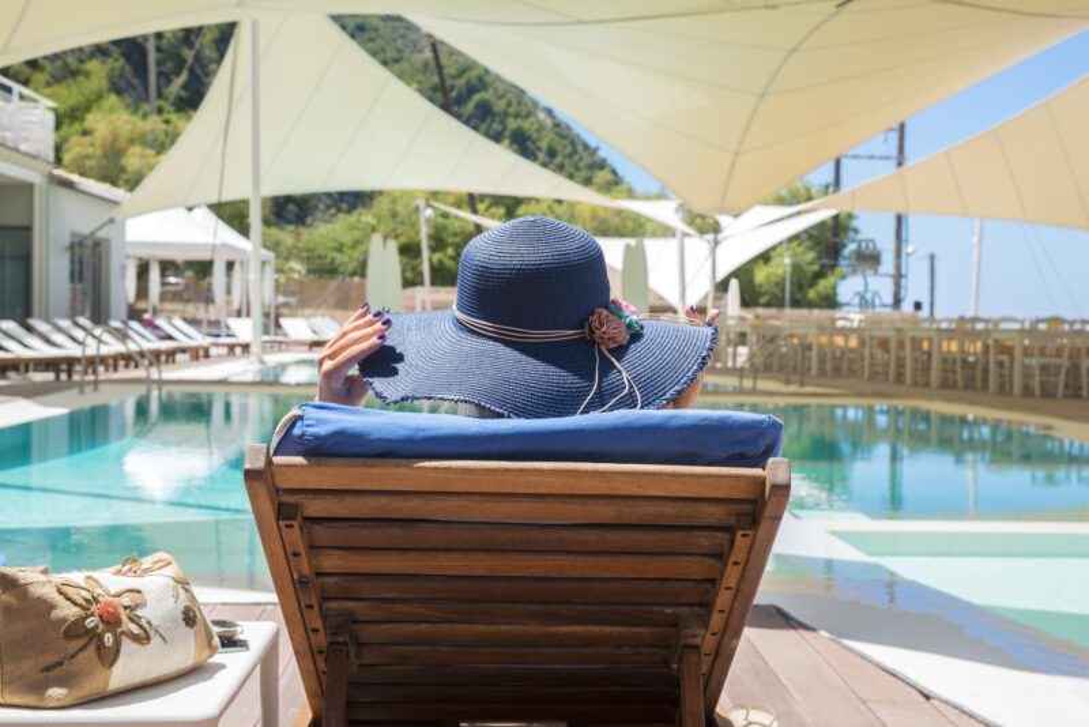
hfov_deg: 39.6
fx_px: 1513
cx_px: 544
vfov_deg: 27.0
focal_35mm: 50
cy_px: 364
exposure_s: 1/500
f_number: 10
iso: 500
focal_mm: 50
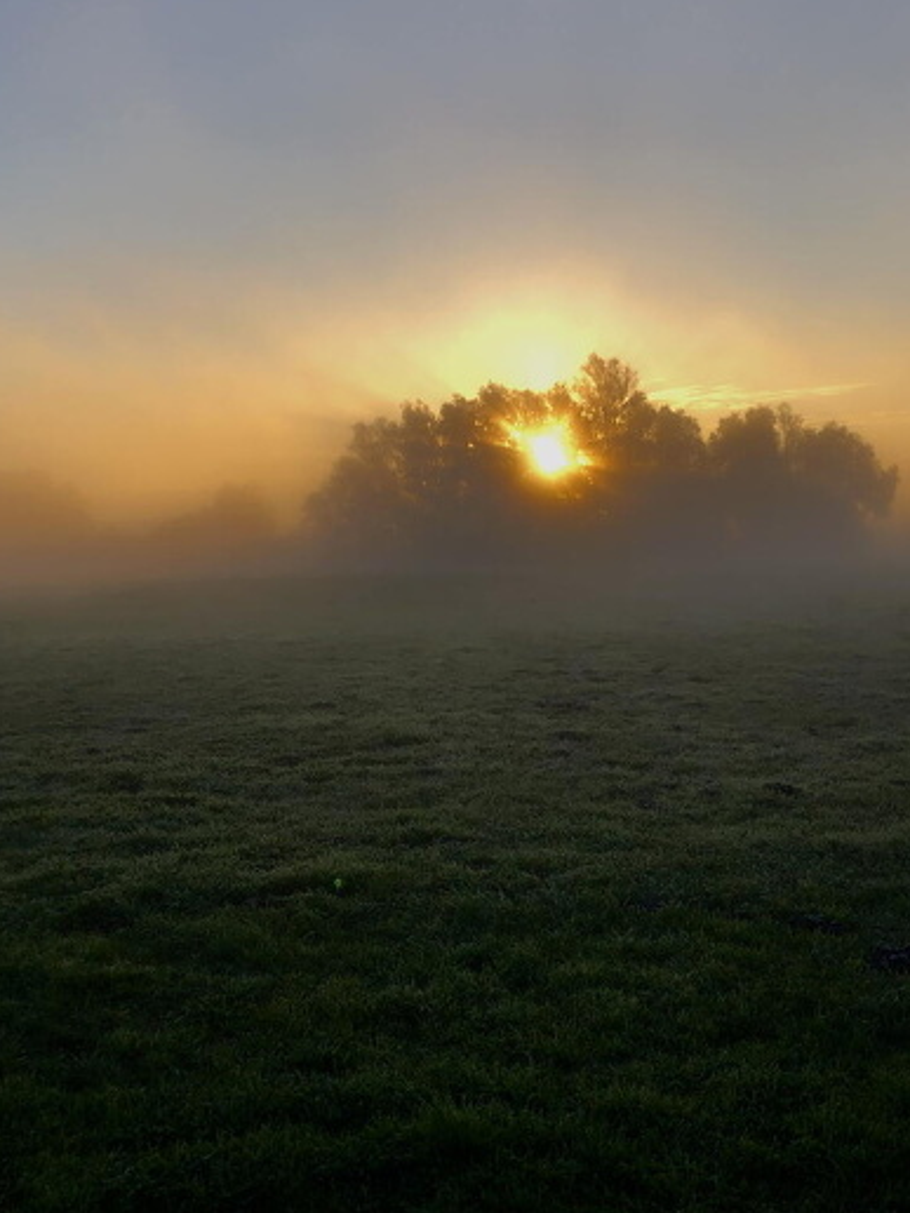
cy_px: 677
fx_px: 1437
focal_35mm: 41
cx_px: 470
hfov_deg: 35.1
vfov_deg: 45.7
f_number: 1.8
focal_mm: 3.99
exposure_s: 1/979
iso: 20
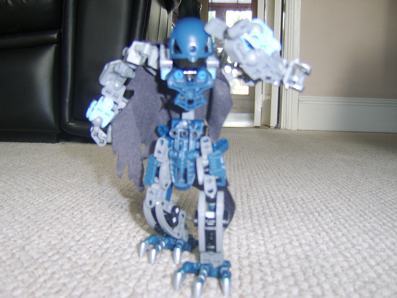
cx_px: 198
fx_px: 356
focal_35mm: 31
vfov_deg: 45.4
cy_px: 149
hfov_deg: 58.4
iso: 71
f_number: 2.7
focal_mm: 8.13
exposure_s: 1/30
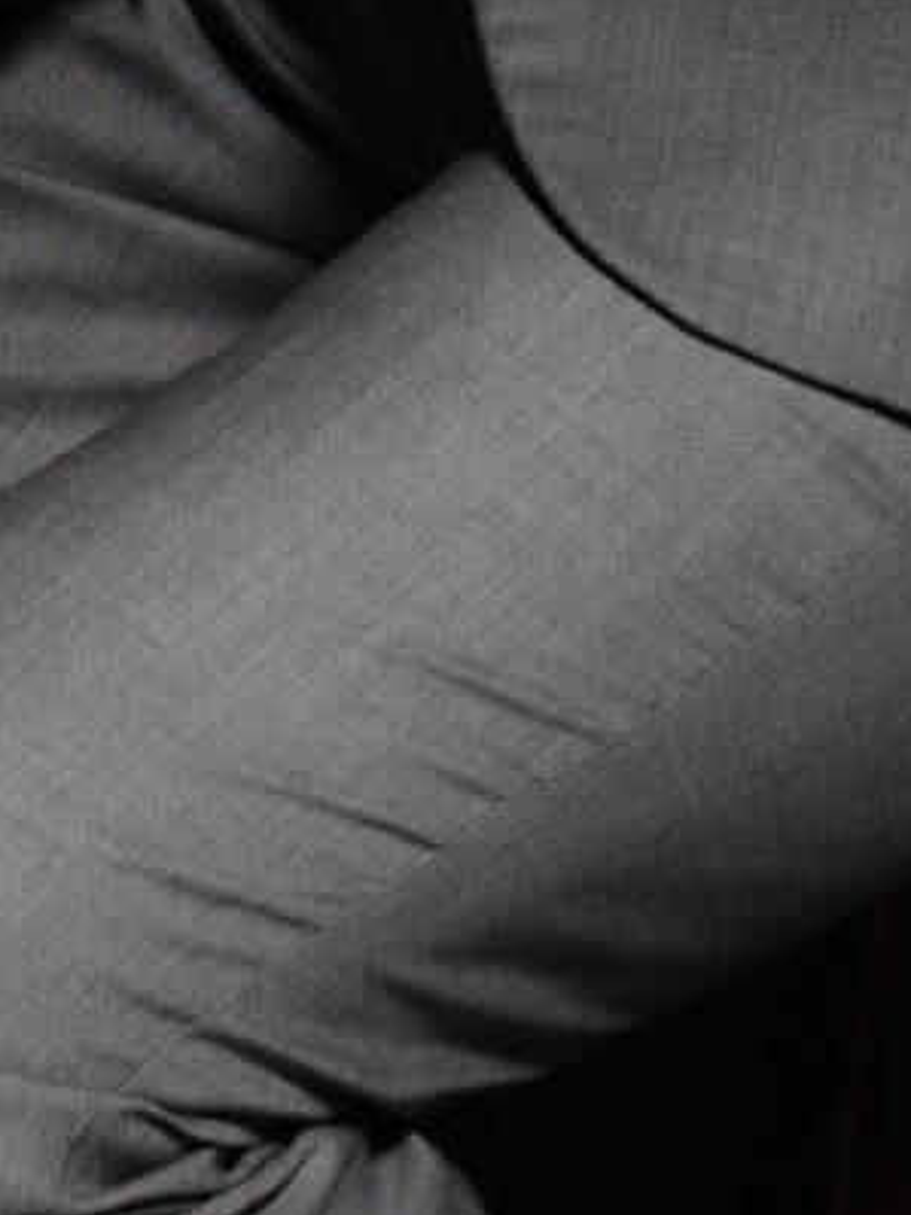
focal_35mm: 405
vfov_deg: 4.9
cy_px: -716
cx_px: 414
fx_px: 14219
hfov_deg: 3.7
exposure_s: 1/160
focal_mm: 50
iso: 100
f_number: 5
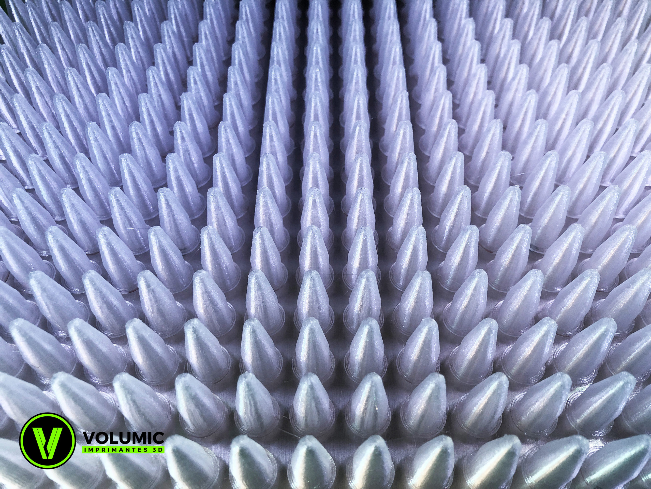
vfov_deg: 49.7
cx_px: 326
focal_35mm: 28
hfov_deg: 63.4
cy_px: 244
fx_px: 527
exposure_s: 1/28
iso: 40
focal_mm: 3.99
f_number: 1.8
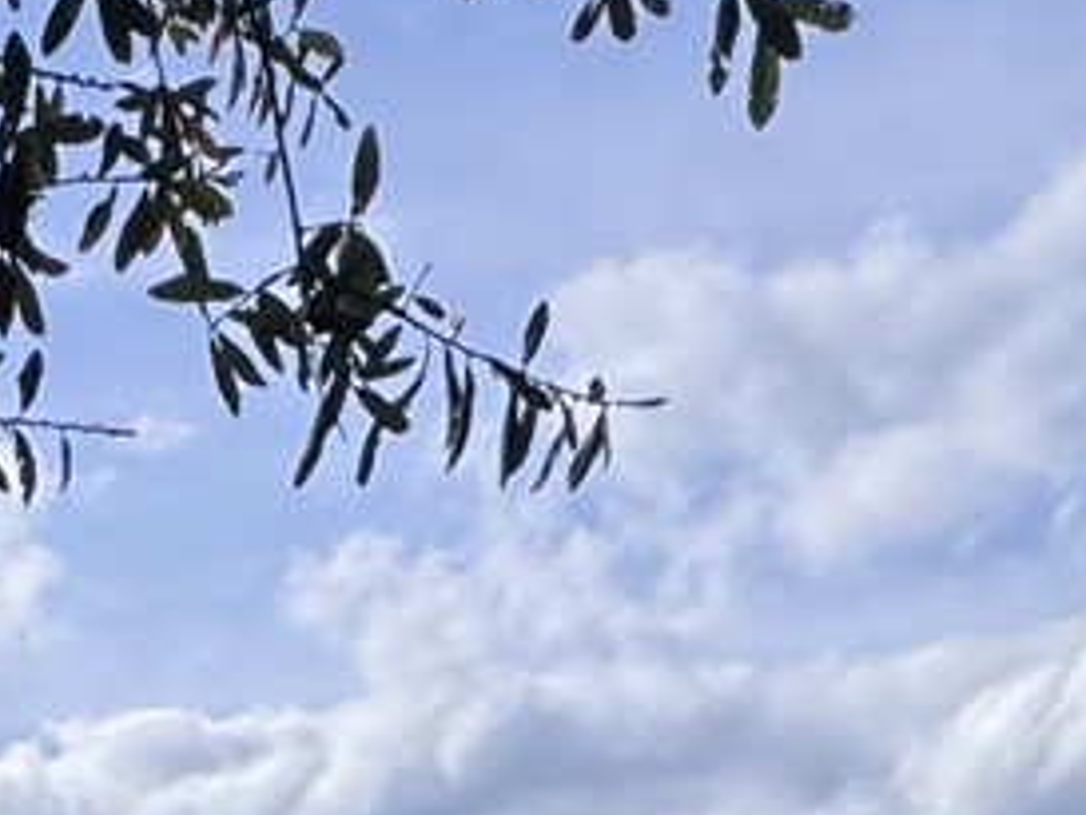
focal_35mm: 82
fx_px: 2574
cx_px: -44
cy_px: 1944
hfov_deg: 22.7
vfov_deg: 13.4
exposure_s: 1/2208
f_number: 2.2
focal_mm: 2.22
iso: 40
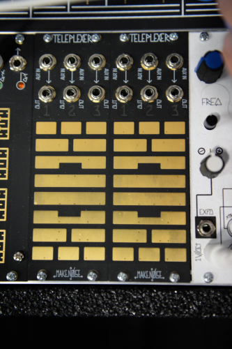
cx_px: 116
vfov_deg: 36.3
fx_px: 532
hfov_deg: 24.6
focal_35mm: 55
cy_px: 174
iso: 800
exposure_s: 1/50
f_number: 2.8
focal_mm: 55
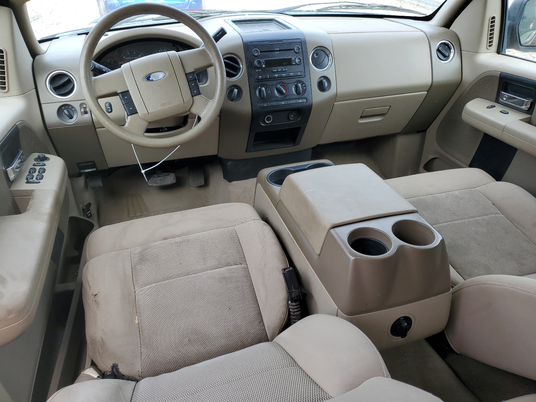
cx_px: 268
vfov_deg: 53.1
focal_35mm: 26
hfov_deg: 67.3
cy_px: 201
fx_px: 403
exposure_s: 1/204
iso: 50
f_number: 1.5
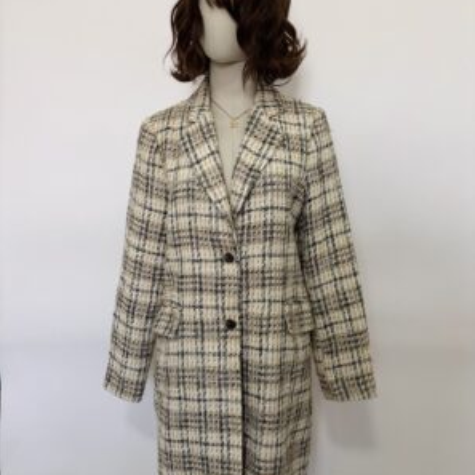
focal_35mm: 31
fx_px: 481
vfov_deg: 52.5
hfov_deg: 52.5
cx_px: 238
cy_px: 224
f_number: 1.6
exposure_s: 1/60
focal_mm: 5.96
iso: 200
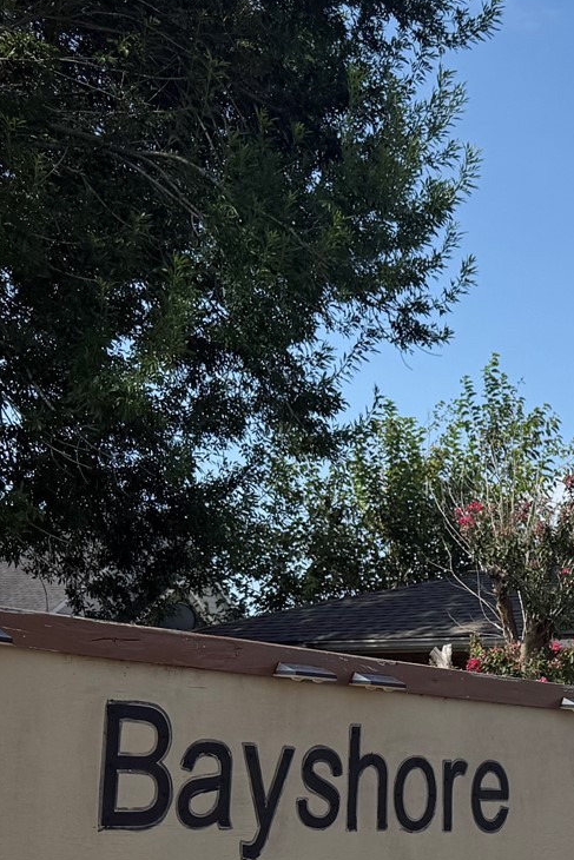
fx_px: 1673
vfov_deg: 27.4
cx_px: 846
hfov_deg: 17.6
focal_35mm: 70
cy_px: 835
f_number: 1.78
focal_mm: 6.76
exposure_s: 1/3425
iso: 80
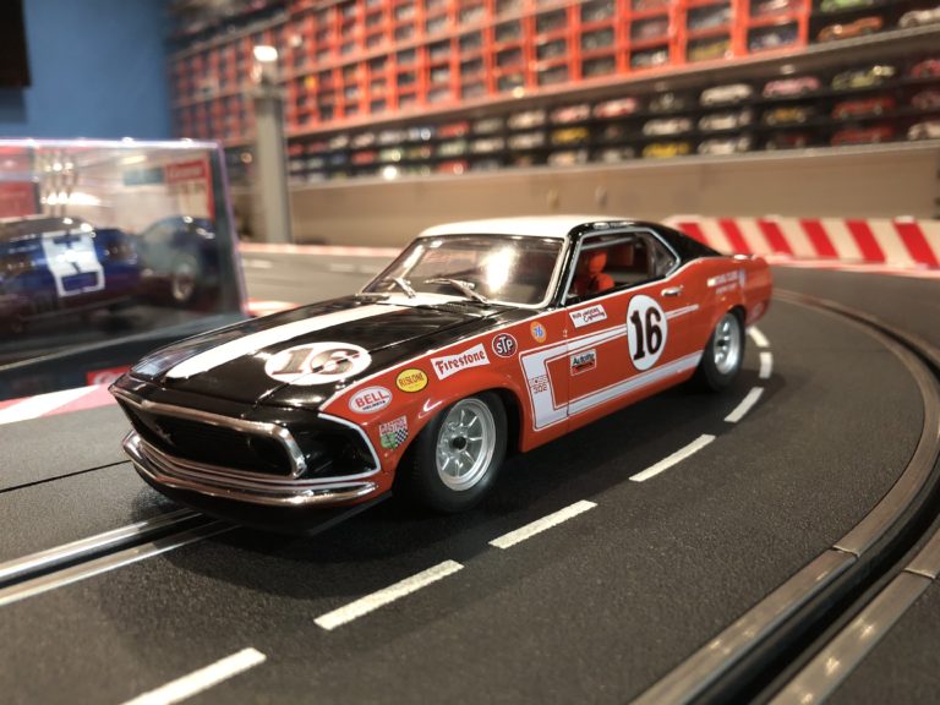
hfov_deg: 63.4
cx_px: 470
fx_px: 760
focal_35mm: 28
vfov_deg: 49.7
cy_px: 352
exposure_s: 1/6
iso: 100
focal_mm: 3.99
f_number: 1.8
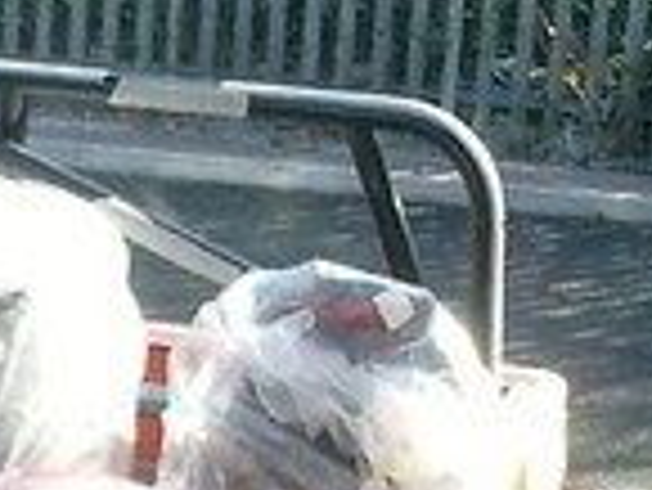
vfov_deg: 8.9
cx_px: 36
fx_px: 2997
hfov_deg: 12.3
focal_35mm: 159
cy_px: 931
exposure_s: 1/200
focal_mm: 7.5
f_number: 3.2
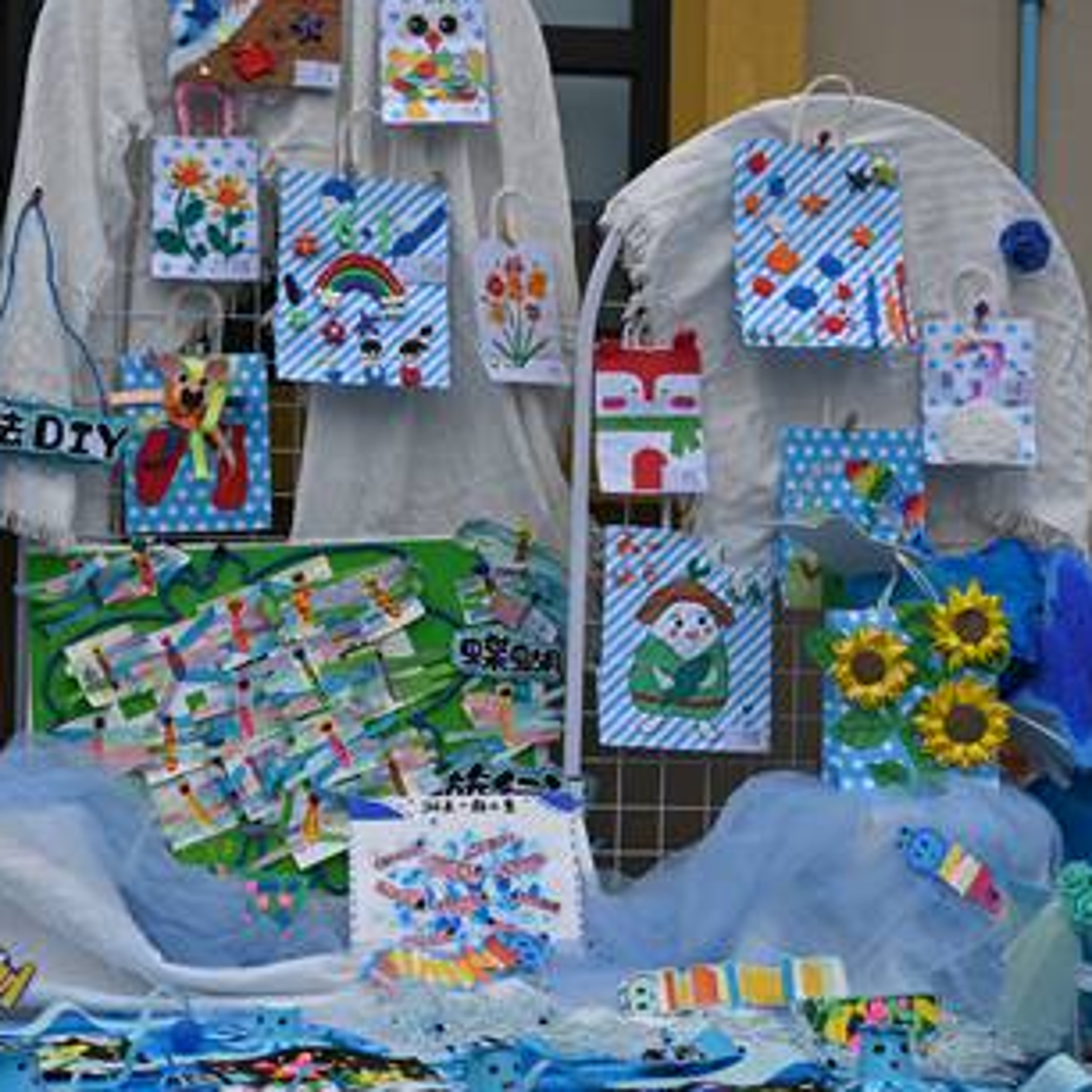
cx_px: 318
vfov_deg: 26.4
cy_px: 453
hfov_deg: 26.3
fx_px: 2320
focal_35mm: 65
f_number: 8
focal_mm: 39
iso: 100
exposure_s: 1/250
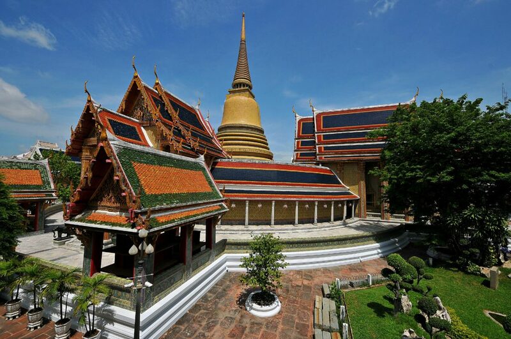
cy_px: 170
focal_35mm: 14
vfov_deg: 83.1
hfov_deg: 106.3
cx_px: 256
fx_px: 191
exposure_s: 1/640
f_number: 11
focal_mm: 9
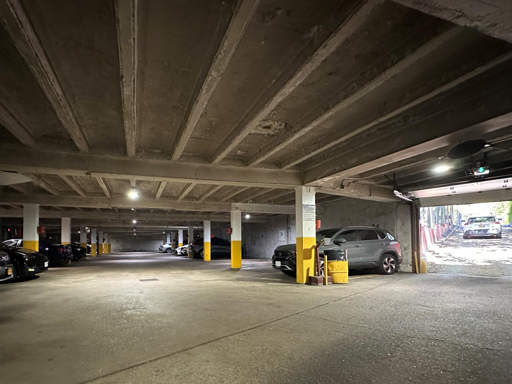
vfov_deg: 70.6
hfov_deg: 87.0
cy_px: 238
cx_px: 213
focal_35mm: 18
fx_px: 266
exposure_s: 1/60
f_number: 2.2
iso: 1000
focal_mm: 2.22
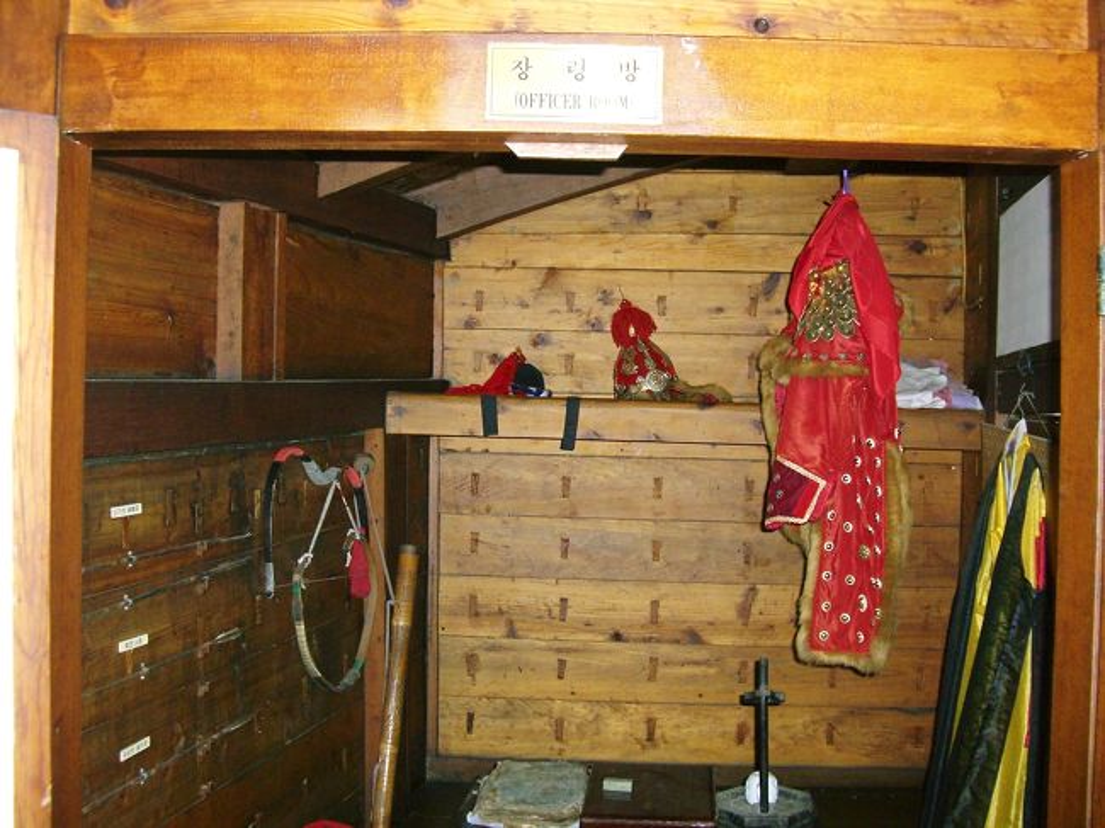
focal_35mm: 38
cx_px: 552
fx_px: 1213
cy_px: 414
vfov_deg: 37.7
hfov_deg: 49.0
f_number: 2.8
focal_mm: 7.9
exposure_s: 1/60
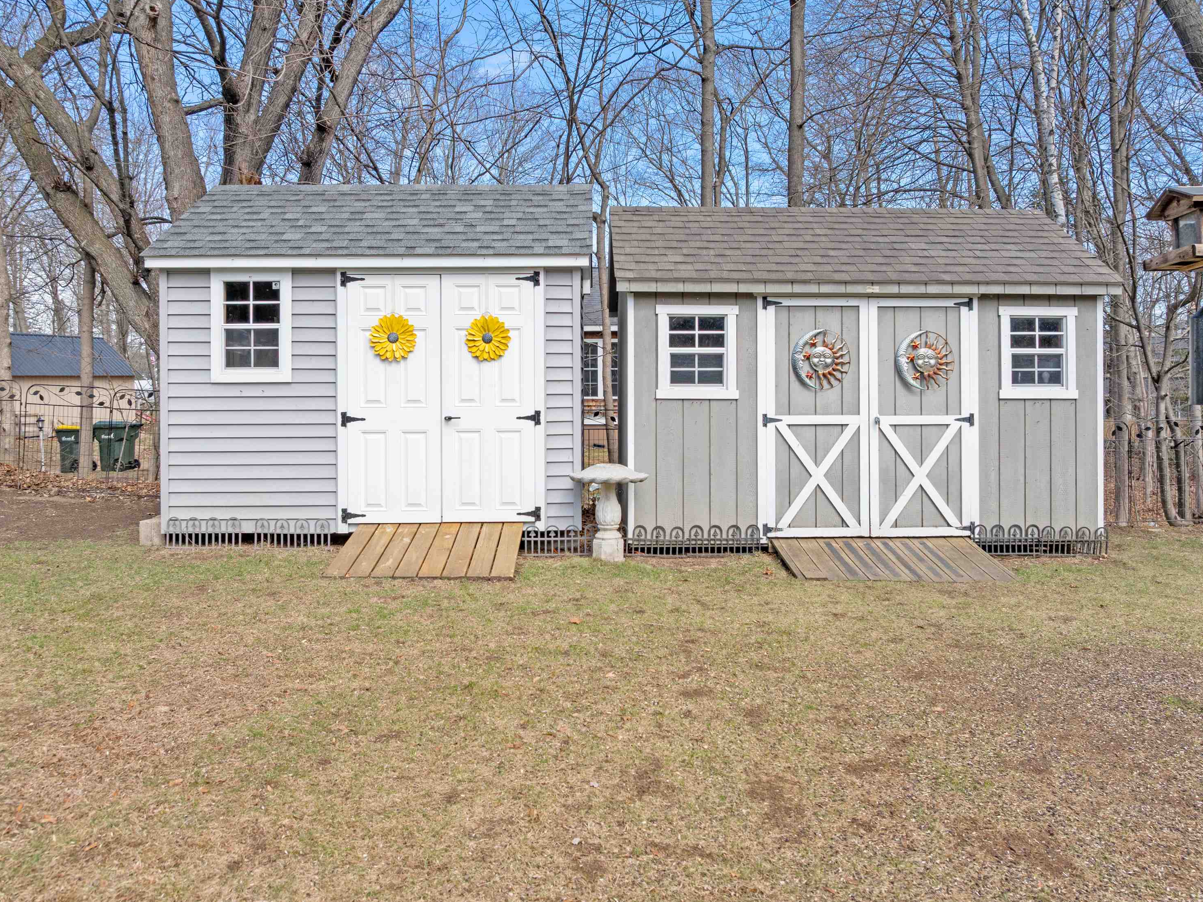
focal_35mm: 25
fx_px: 869
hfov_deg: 69.4
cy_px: 455
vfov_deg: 54.9
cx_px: 612
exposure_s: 1/1000
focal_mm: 12.29
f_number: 2.8
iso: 120
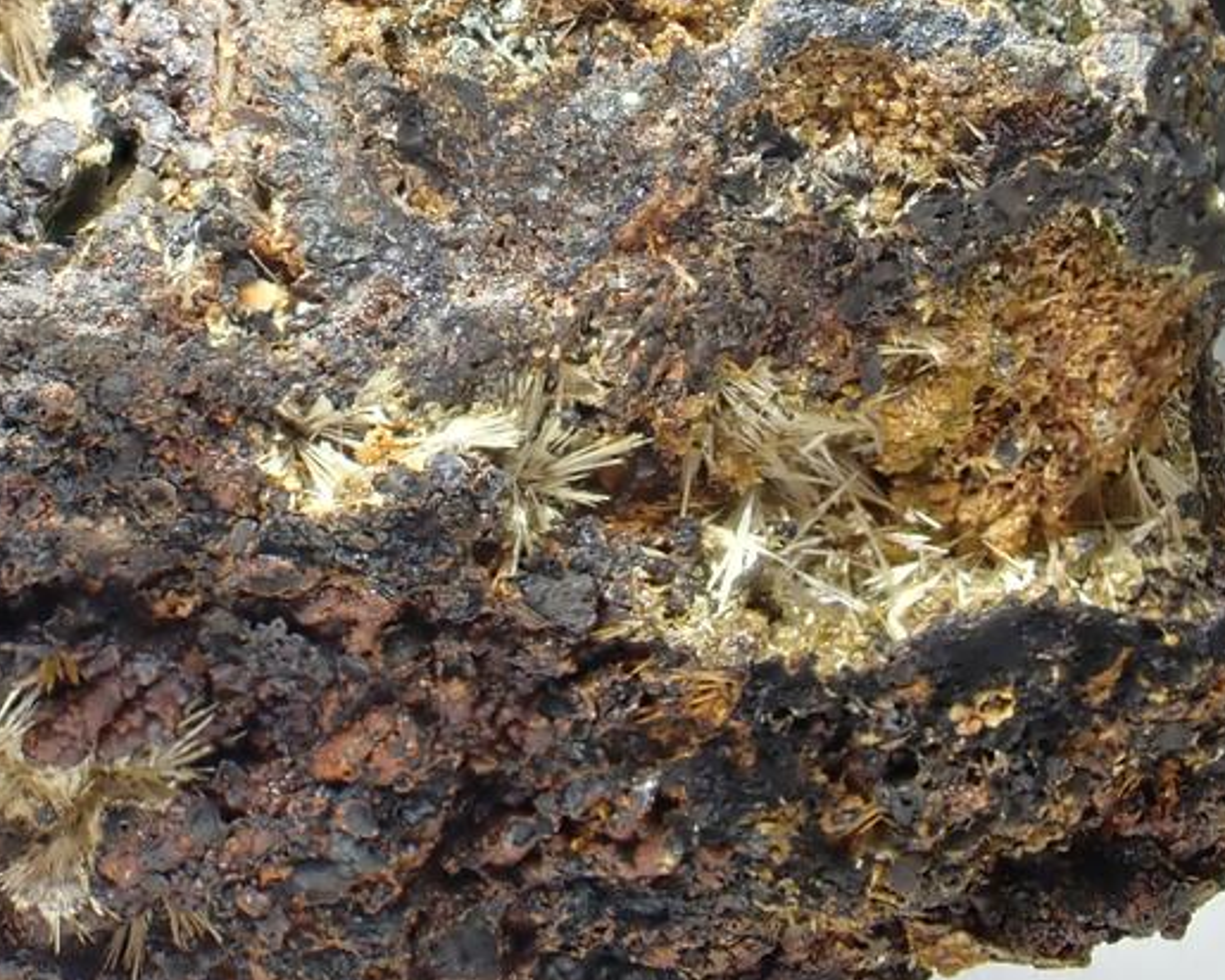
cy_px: 162
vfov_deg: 16.9
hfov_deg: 21.2
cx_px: 421
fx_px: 3263
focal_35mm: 90
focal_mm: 6.83
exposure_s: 1/160
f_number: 3.5
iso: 125
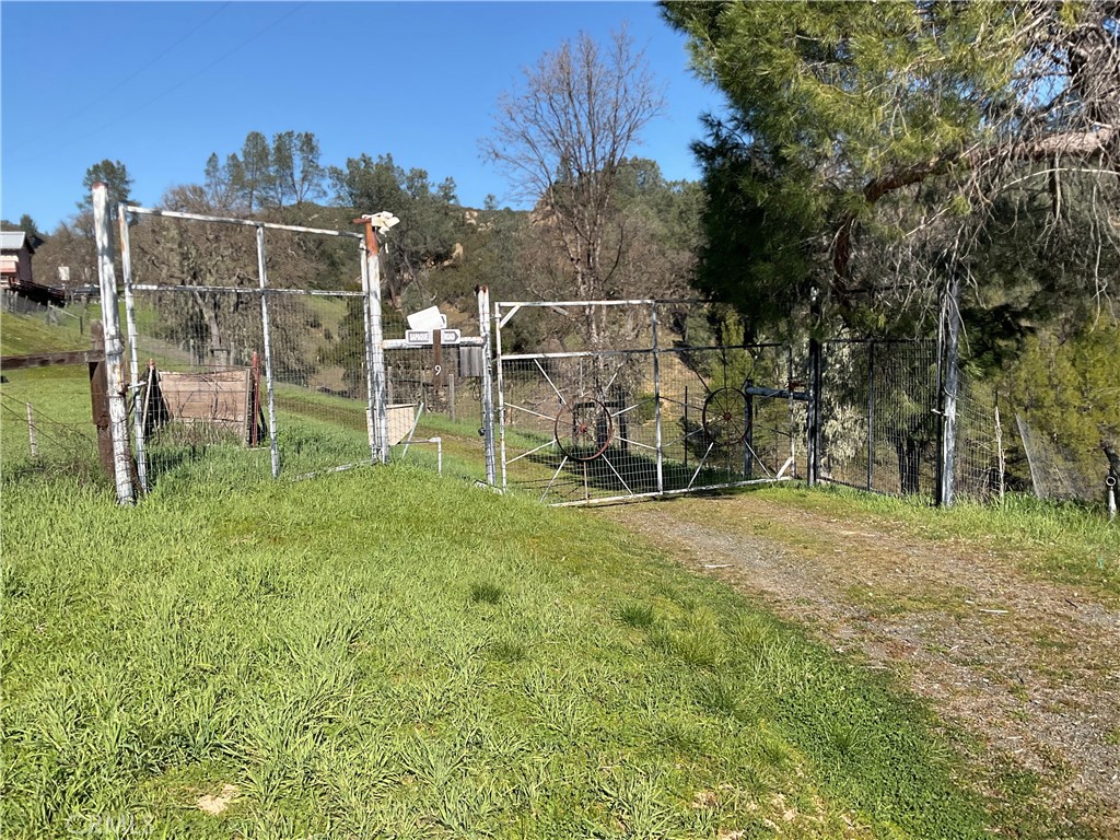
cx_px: 560
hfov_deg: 61.7
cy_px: 420
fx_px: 938
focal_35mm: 29
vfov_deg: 48.2
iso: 16
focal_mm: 3
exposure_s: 1/1675
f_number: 1.8
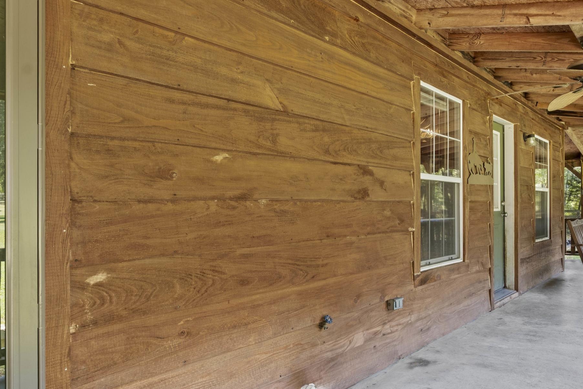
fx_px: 470
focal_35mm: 29
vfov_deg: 45.0
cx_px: 372
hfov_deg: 62.6
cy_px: 196
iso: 320
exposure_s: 1.3
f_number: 11
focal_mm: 13.8
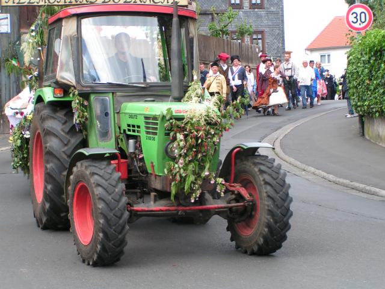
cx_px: 192
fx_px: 956
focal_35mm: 86
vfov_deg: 17.2
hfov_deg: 22.8
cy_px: 144
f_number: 4.5
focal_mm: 13.2
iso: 50
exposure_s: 1/125
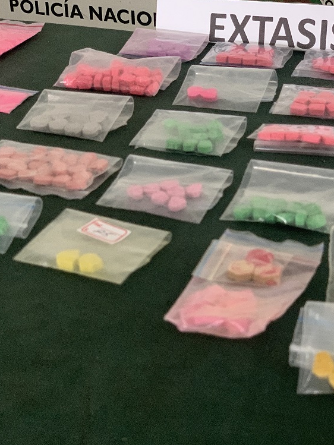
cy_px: 222
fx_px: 900
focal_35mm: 70
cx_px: 198
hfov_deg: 21.0
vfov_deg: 27.8
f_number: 2.4
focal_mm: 6
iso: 400
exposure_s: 1/58
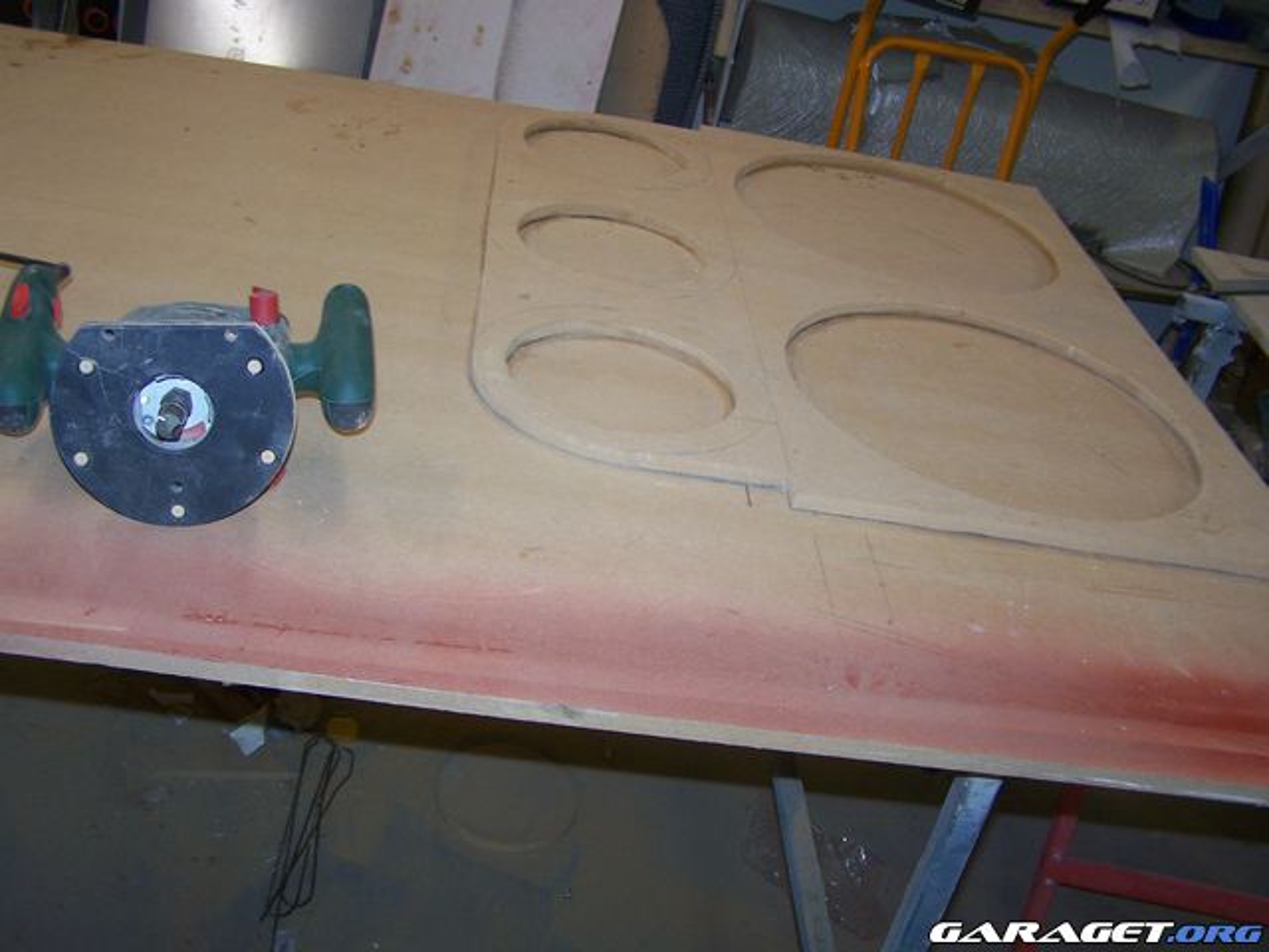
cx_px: 634
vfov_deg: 37.7
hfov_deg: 49.0
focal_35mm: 38
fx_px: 1393
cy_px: 476
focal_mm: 6.3
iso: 80
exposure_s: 1/60
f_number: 2.8
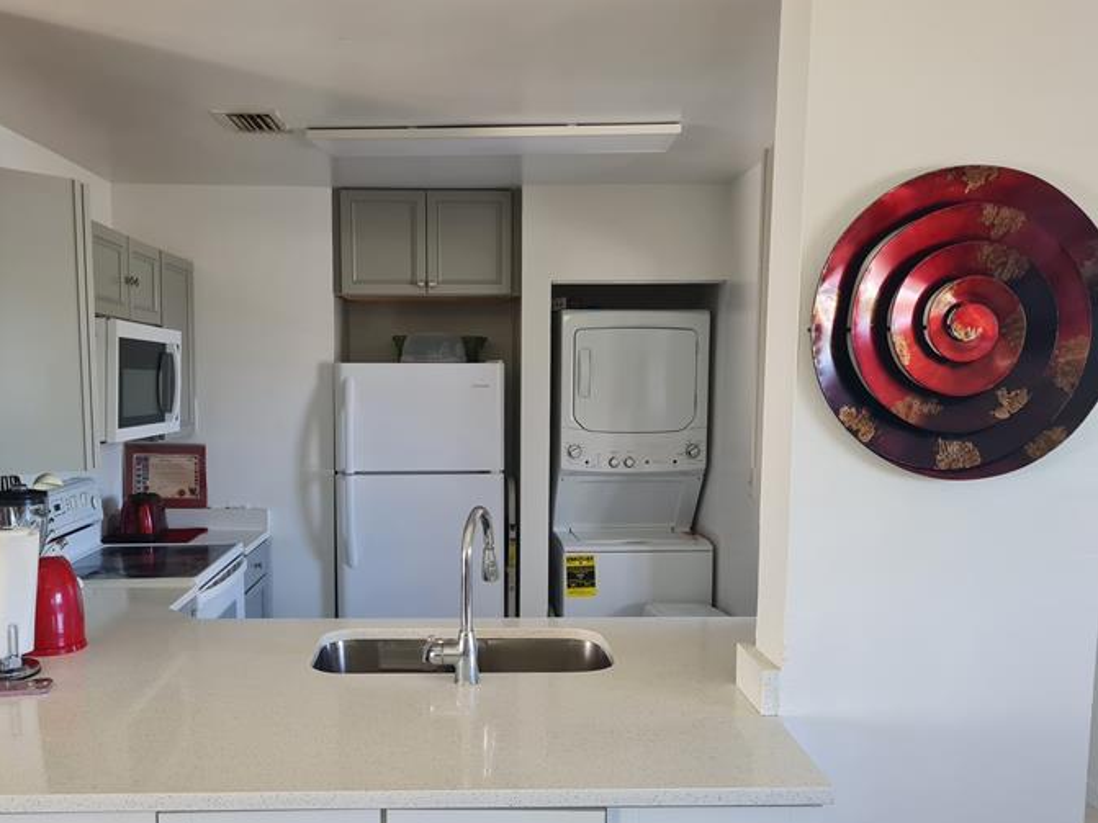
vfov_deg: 45.3
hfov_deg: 58.3
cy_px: 474
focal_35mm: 31
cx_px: 496
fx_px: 983
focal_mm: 5.4
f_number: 1.8
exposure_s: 1/120
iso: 250
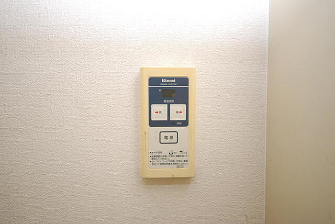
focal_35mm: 21
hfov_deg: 81.2
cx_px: 168
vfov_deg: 59.6
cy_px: 112
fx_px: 196
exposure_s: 1/60
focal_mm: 14
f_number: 4.8
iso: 200
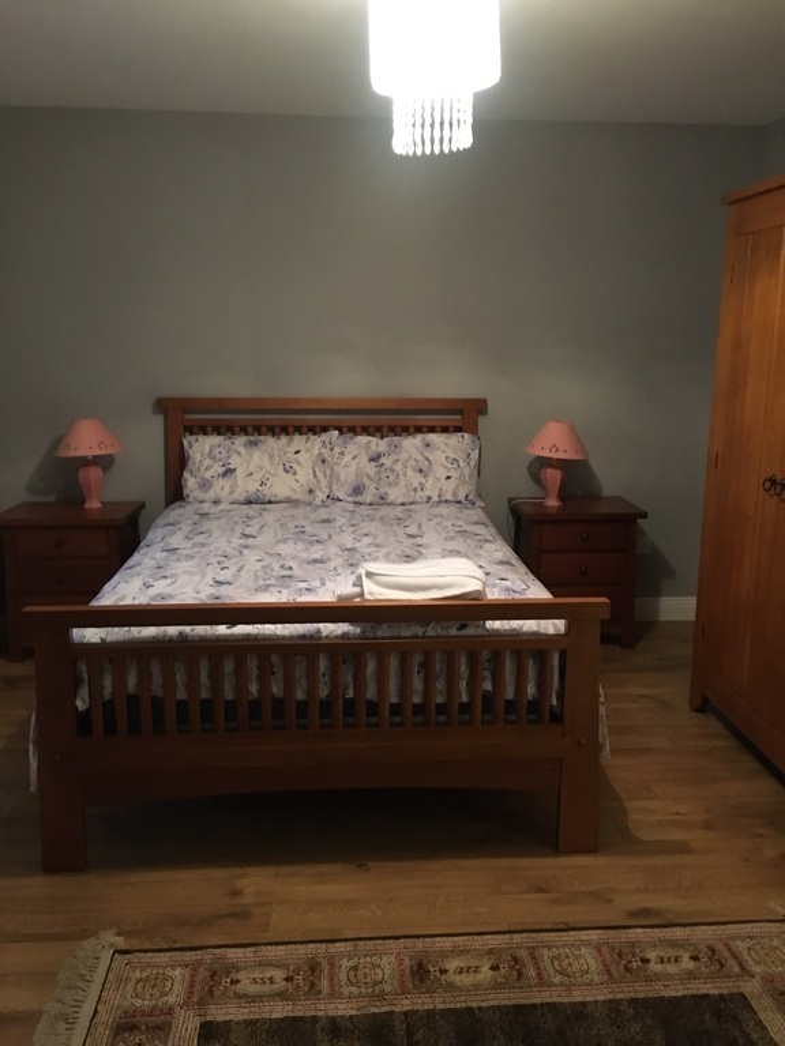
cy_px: 523
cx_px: 392
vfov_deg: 61.7
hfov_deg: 48.2
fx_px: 877
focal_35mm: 29
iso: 320
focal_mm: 4.15
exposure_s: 1/17
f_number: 2.2
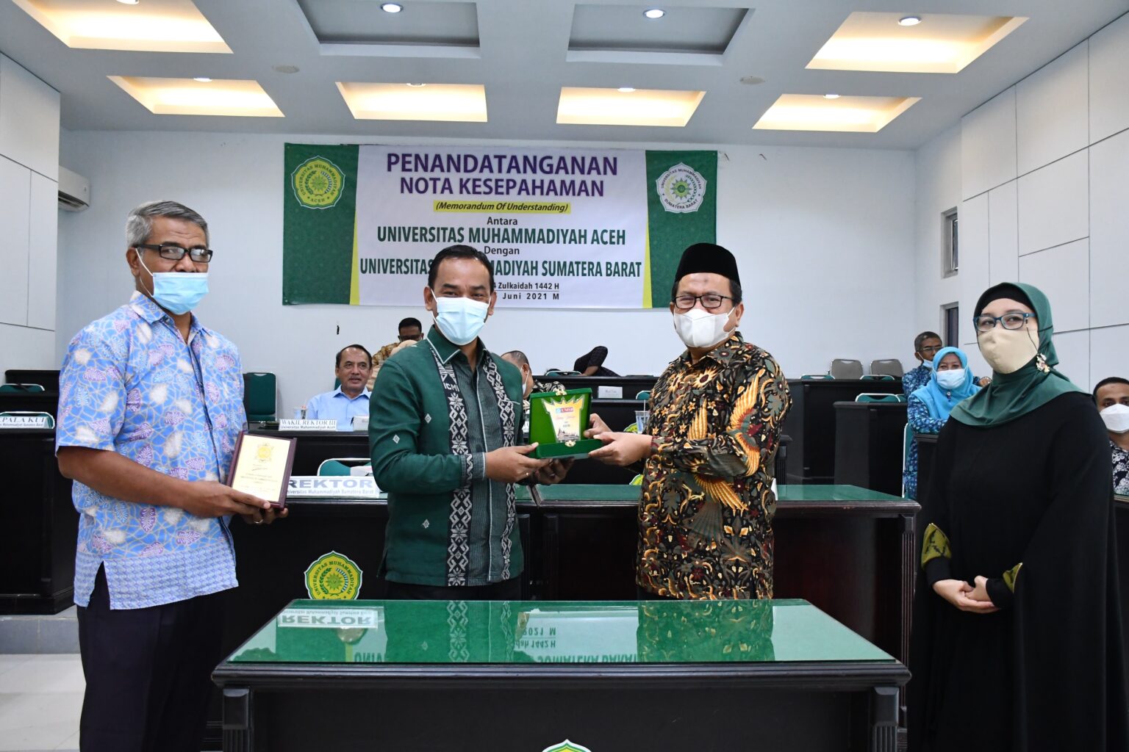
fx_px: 1035
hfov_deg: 57.2
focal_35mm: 33
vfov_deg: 40.0
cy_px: 376
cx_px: 564
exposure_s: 1/100
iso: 3200
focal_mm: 22
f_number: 4.5
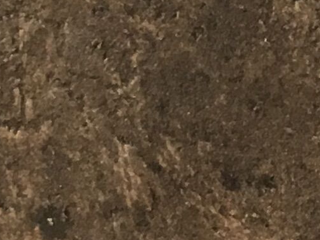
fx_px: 2136
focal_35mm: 231
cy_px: -185
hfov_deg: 8.4
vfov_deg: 6.3
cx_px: 452
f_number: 2.2
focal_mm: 4.15
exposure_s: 1/33
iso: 50
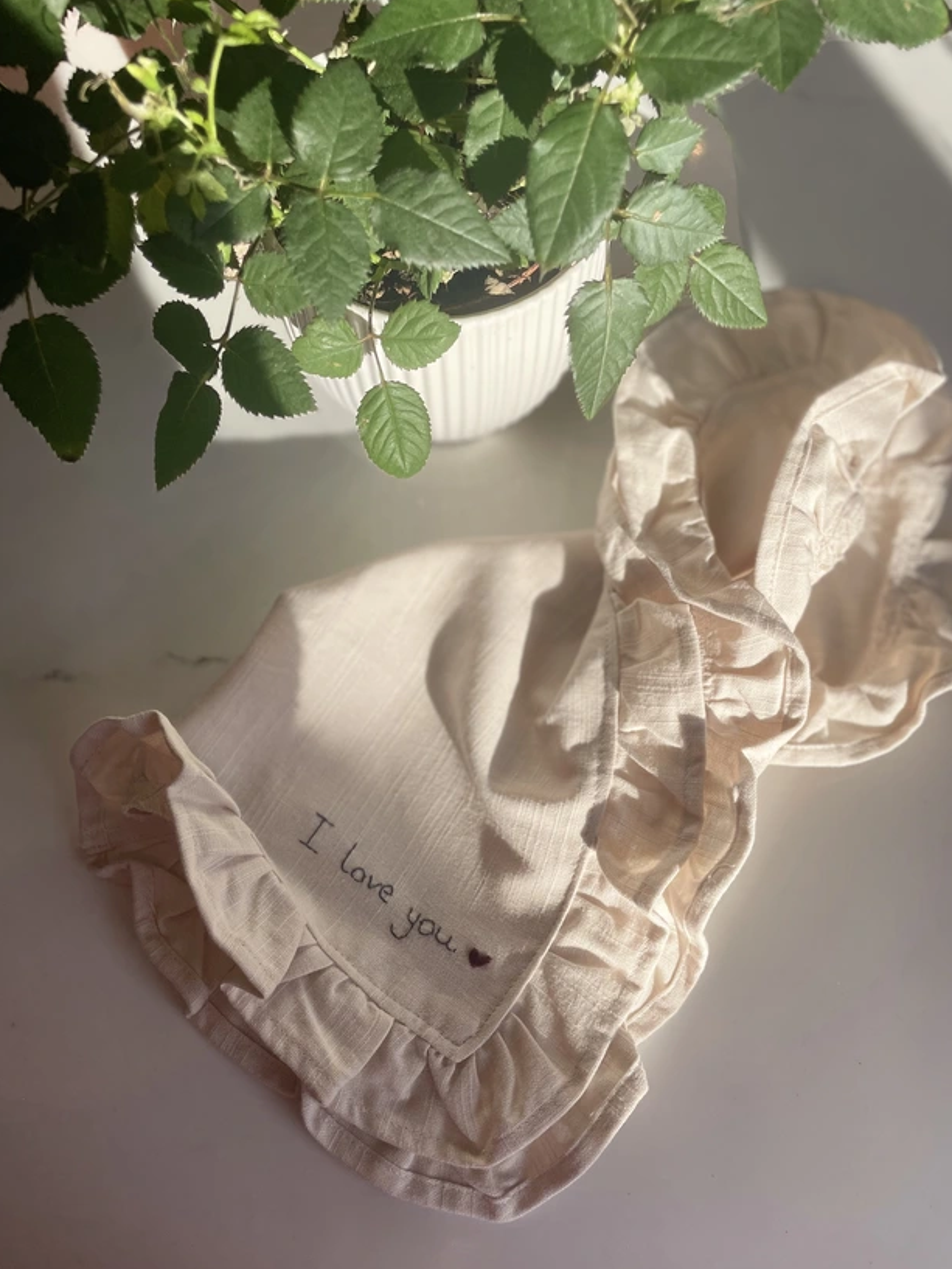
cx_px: 497
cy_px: 677
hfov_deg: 49.7
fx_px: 1026
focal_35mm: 28
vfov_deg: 63.4
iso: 50
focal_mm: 4.2
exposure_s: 1/2092
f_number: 1.6
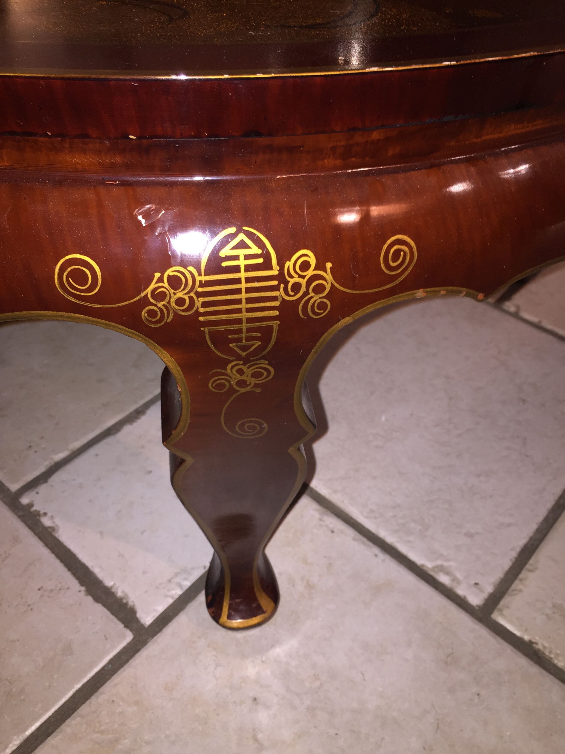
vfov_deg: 61.7
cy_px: 377
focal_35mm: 29
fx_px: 631
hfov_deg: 48.2
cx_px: 282
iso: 32
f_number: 2.2
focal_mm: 4.15
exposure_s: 1/17
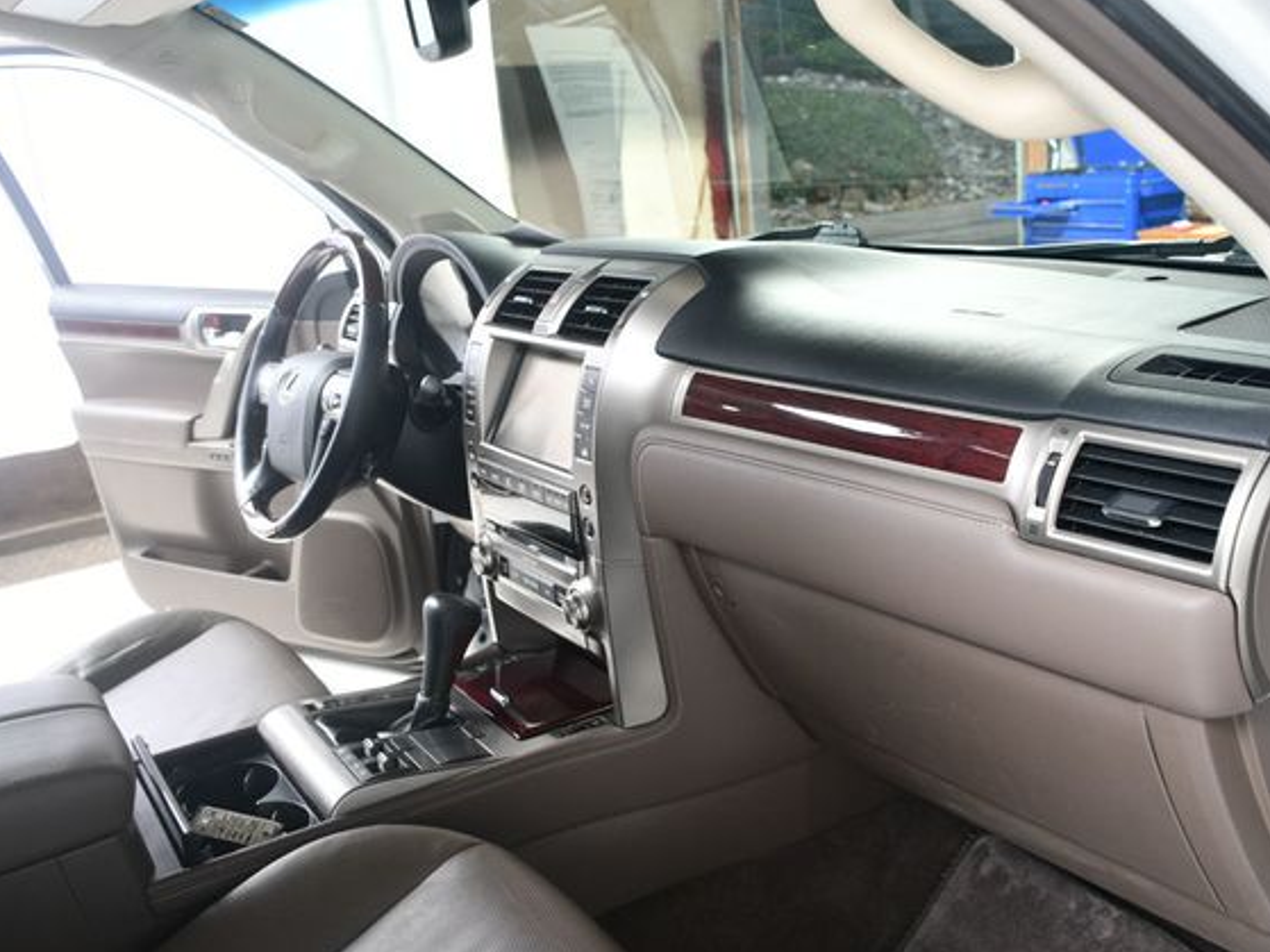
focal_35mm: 33
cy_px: 477
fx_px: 1210
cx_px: 704
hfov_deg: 55.2
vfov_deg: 42.9
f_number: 5
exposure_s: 1/160
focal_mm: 20
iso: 100
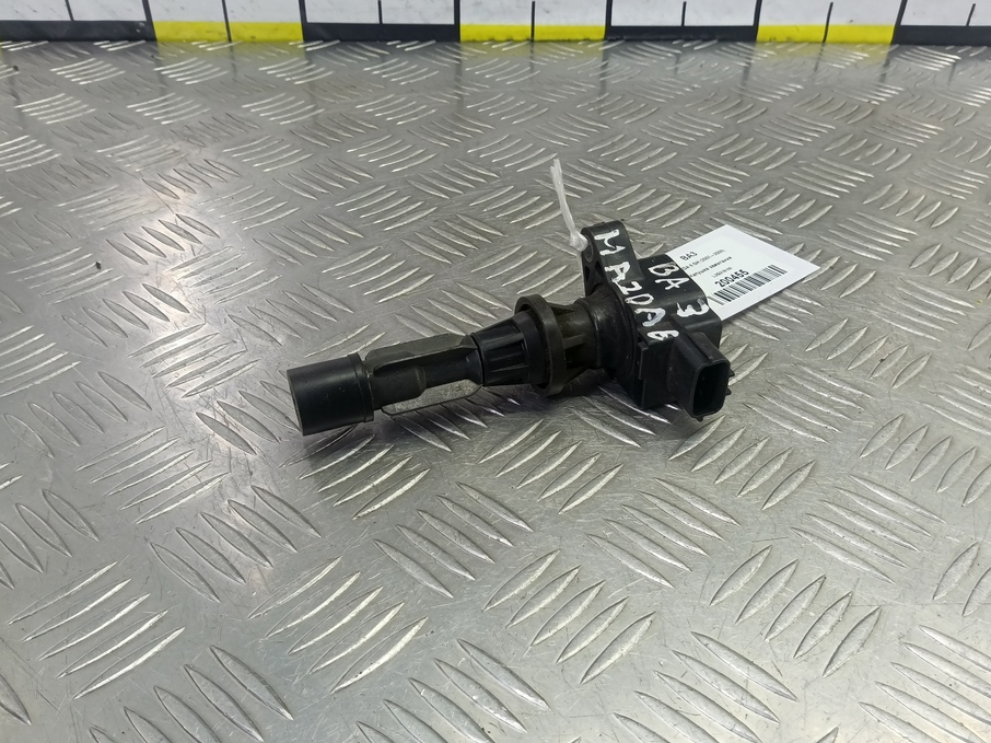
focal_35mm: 26
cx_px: 510
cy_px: 396
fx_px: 744
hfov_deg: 67.3
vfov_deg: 53.0
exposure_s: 1/50
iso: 140
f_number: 1.6
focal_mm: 4.11
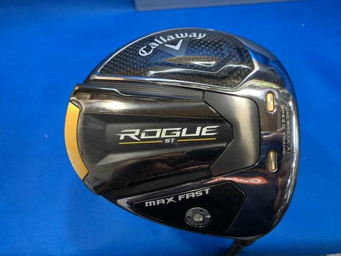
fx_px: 256
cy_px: 128
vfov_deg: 53.1
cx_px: 170
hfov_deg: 67.3
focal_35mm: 26
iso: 100
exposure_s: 1/60
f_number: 1.8
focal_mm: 4.25
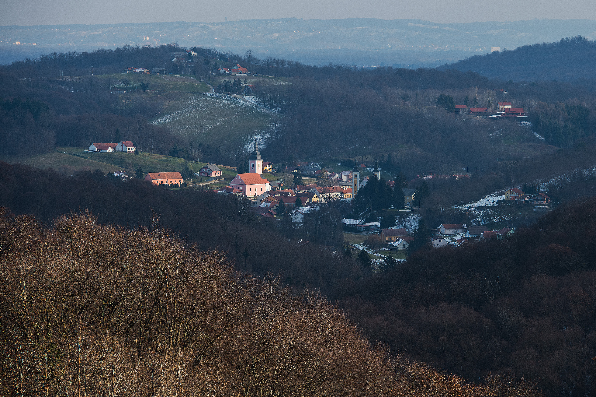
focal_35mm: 145
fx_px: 2400
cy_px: 198
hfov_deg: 14.2
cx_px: 298
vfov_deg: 9.5
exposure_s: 1/640
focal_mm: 145
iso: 100
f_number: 8
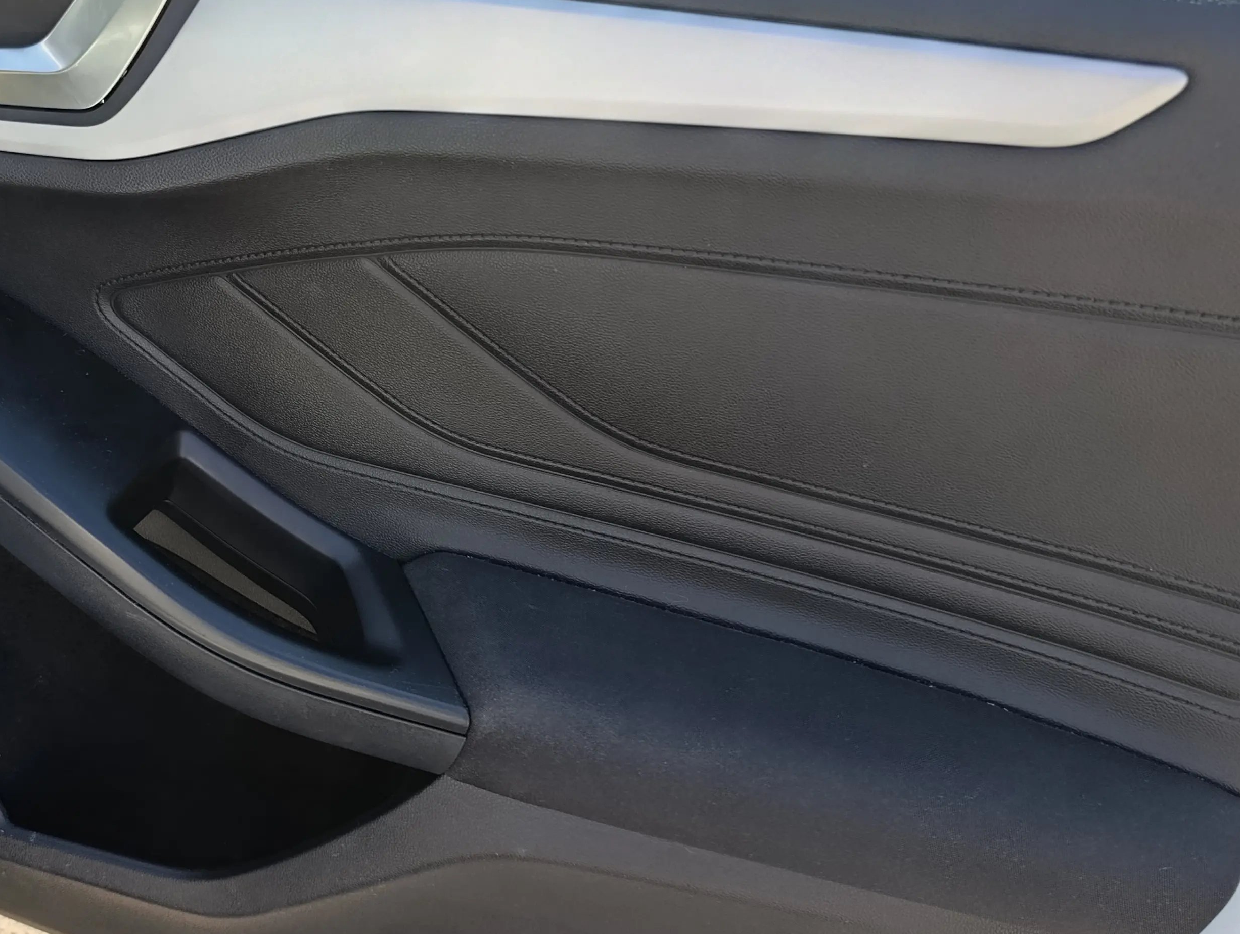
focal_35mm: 36
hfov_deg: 49.7
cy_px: 439
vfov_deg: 39.7
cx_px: 347
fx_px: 1291
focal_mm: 6.11
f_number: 1.65
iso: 58
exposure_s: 1/100
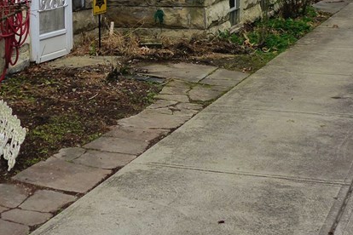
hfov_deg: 20.9
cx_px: 87
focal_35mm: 97
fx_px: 951
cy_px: -63
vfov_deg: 13.6
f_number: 1.7
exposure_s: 1/800
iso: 160
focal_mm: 7.3
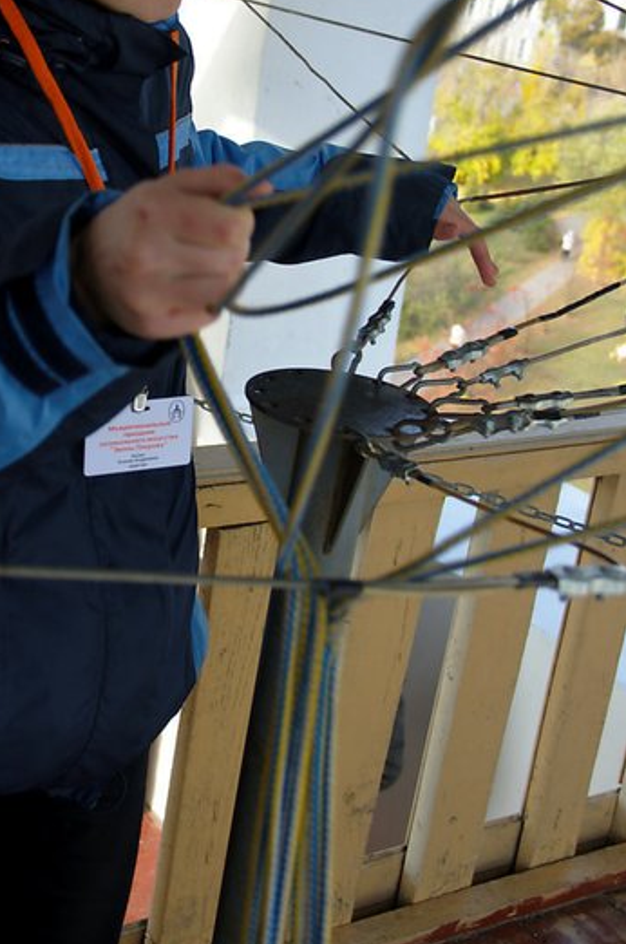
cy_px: 320
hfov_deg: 25.2
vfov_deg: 37.2
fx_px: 1388
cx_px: 166
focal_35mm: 53
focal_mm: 24
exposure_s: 1/160
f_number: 5.6
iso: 200
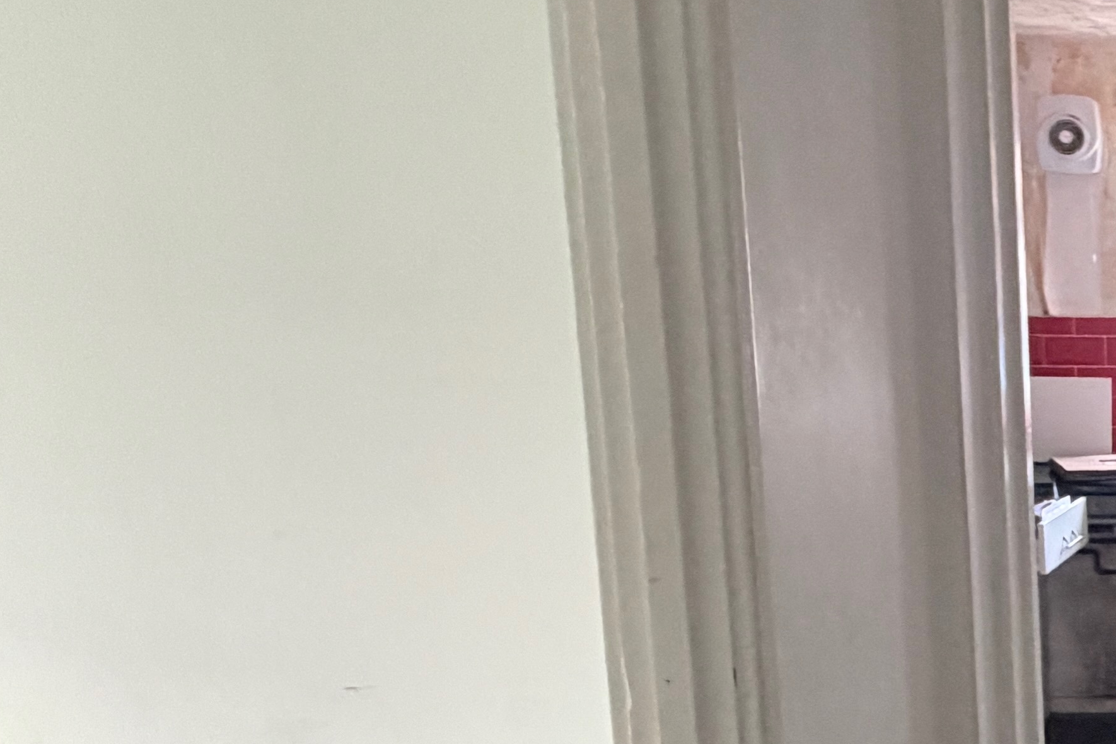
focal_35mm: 47
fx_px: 1457
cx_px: 1532
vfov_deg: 28.4
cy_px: 514
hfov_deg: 30.5
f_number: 2.2
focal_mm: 2.22
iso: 400
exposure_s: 1/50
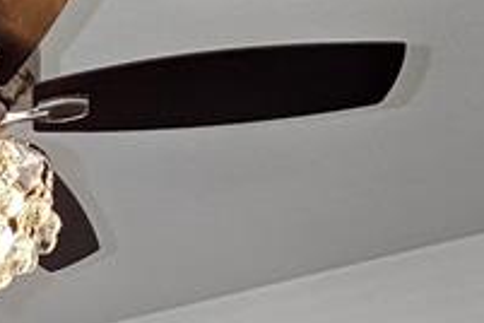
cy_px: 805
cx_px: -287
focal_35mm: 69
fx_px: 928
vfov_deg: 13.5
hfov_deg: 22.5
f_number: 2.2
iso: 100
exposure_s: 1/60
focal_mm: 2.2
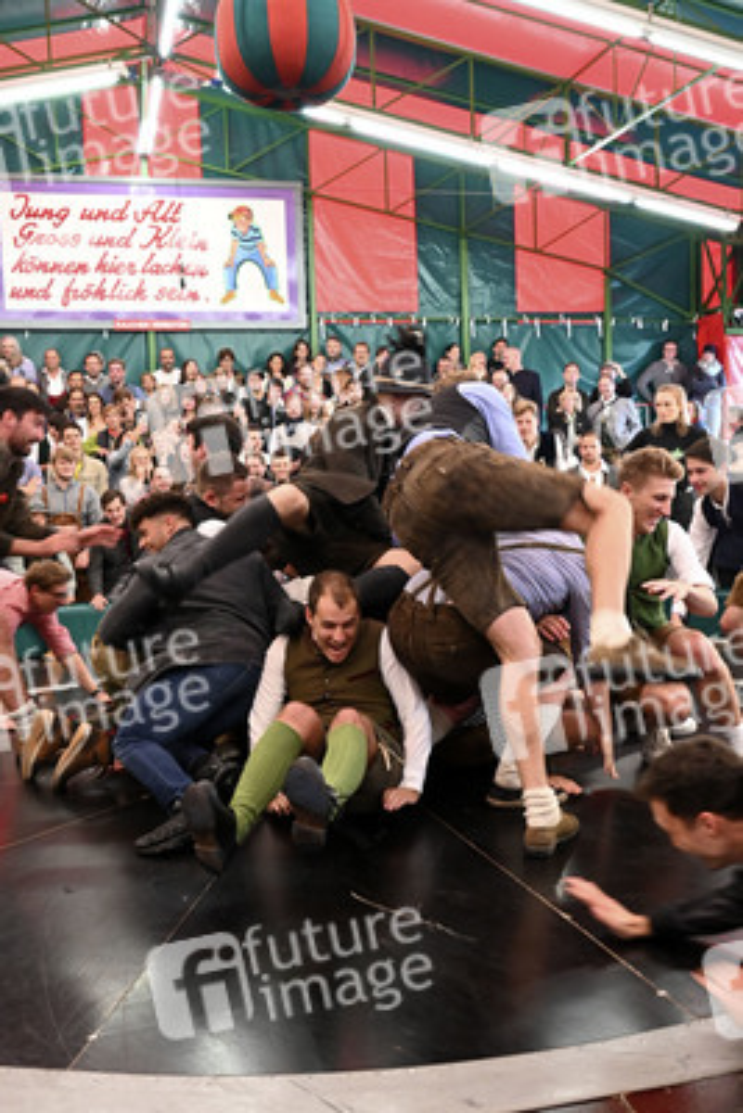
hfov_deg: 36.9
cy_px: 556
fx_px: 1113
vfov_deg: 53.1
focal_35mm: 36
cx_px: 372
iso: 3200
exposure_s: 1/100
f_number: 4
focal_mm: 24
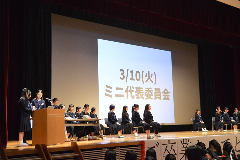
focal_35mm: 51
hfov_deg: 38.9
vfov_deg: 26.4
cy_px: 80
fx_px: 340
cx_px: 120
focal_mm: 34
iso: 3200
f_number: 4.5
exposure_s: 1/50
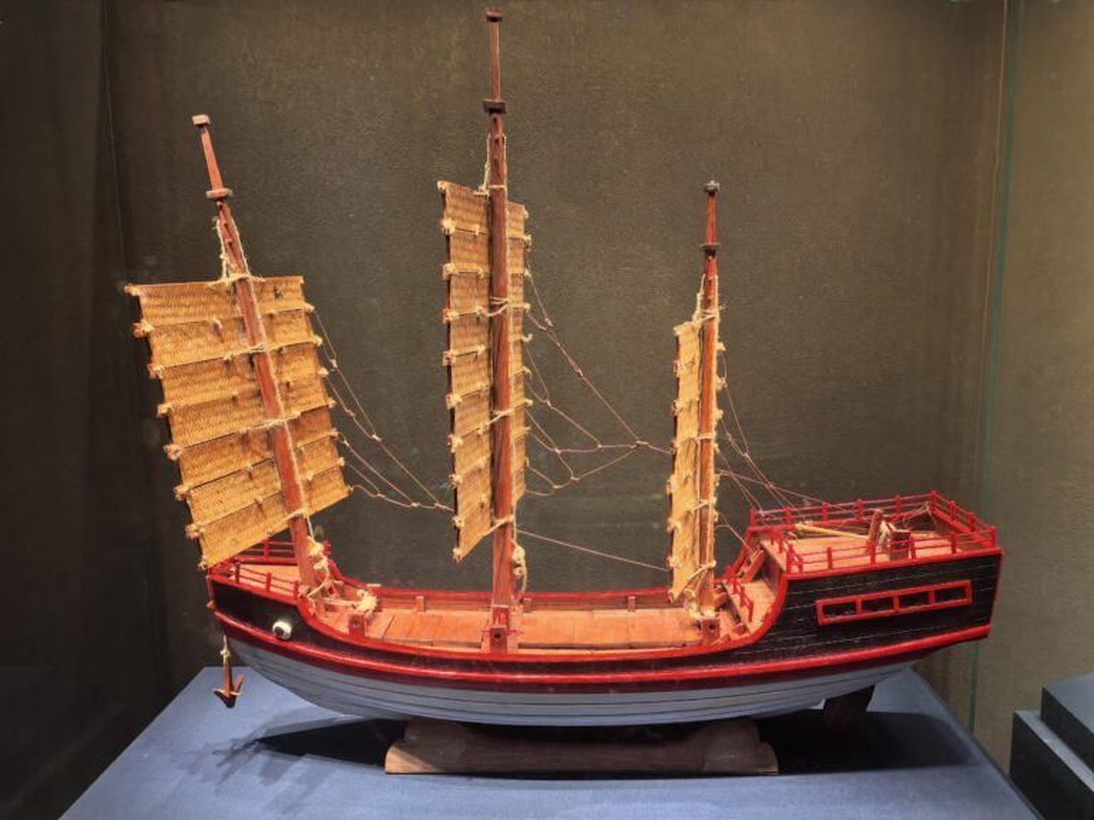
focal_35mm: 27
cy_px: 410
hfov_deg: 65.3
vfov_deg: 51.4
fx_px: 853
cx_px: 547
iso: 250
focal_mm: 5.75
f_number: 2
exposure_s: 1/50
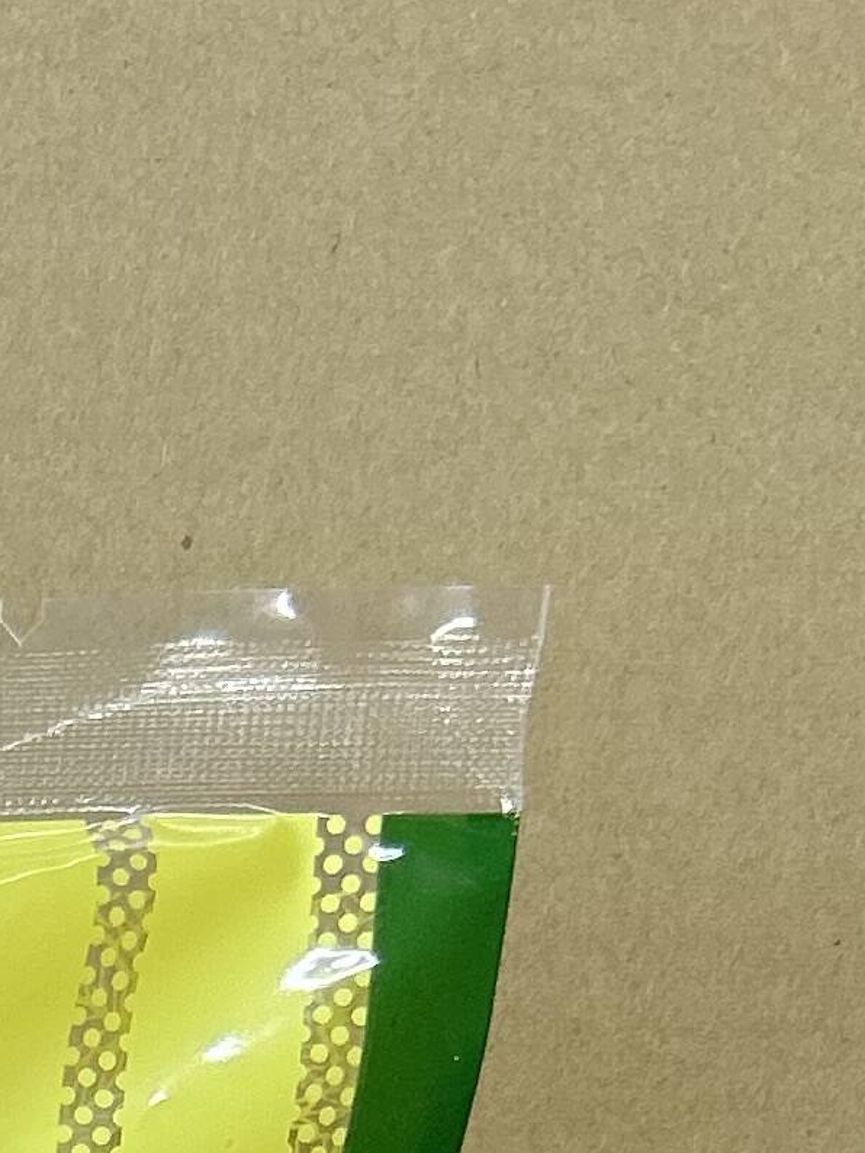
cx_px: -1013
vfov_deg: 12.1
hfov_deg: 10.2
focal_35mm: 132
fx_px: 4396
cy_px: 2714
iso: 80
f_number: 1.5
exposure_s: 1/100
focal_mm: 5.7
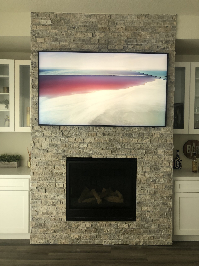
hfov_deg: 49.7
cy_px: 133
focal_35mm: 28
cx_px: 100
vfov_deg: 63.4
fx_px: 215
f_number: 1.8
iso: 40
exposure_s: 1/15
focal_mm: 4
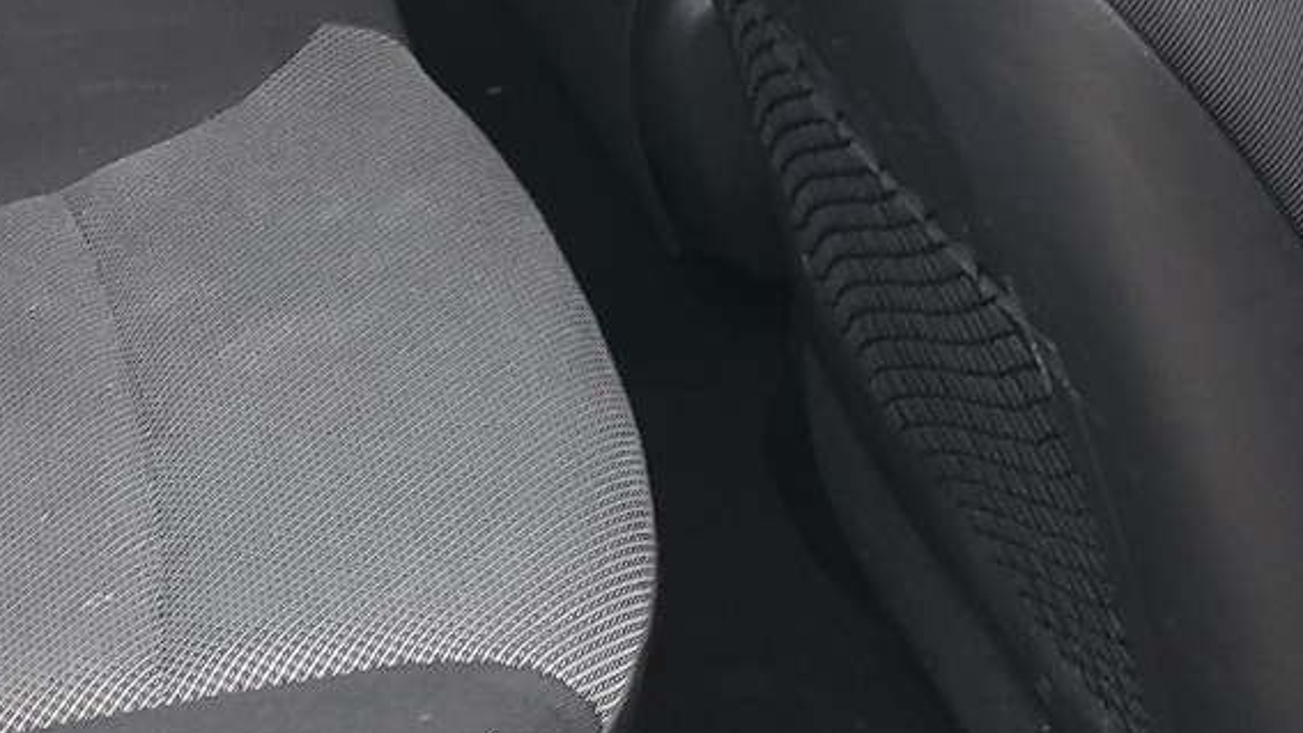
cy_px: -356
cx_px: -32
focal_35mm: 80
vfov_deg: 14.2
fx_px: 2764
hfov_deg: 25.1
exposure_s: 1/60.2
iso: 59
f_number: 1.5
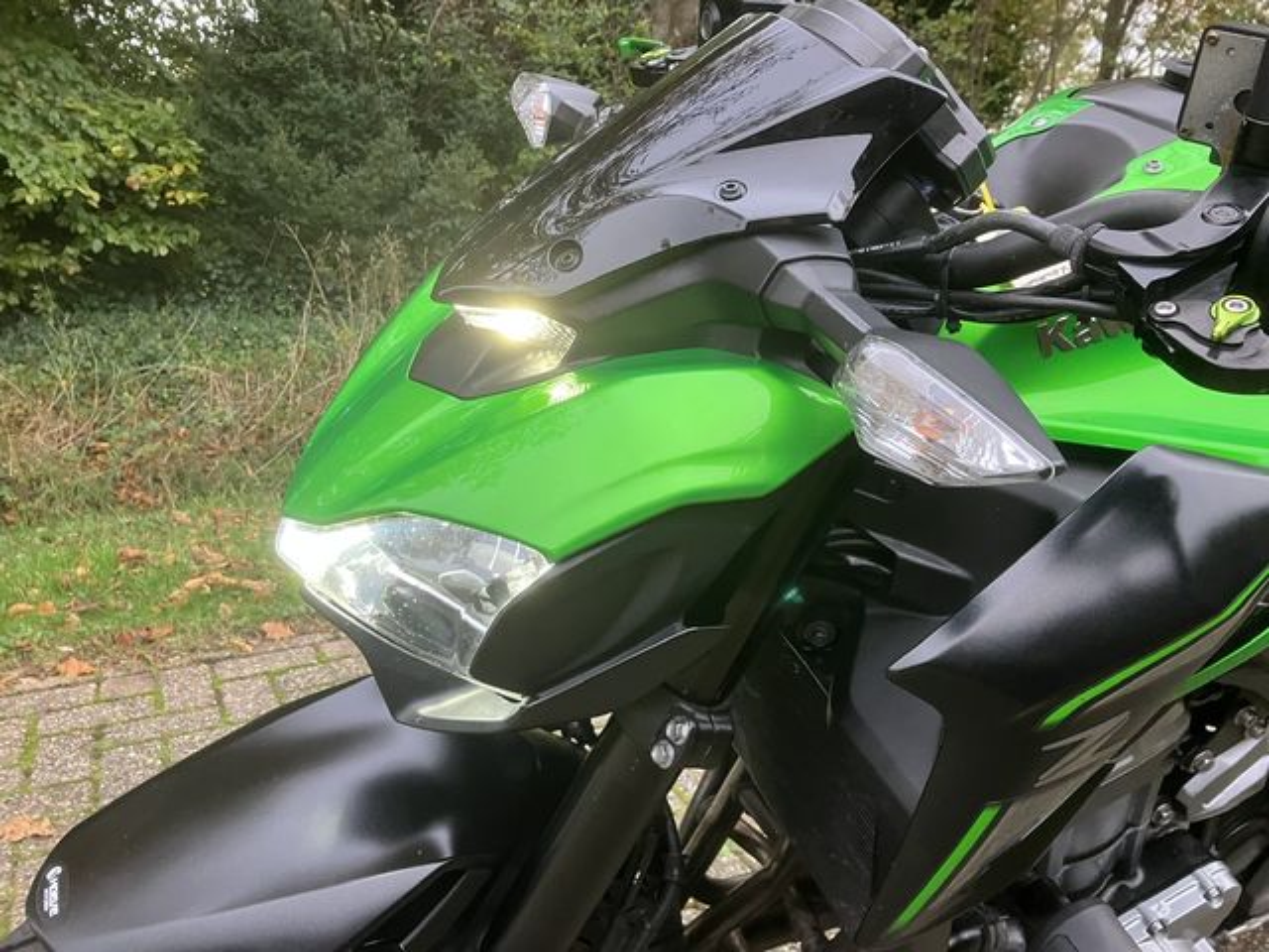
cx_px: 634
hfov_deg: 63.4
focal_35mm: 28
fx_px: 1026
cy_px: 476
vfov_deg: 49.7
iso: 200
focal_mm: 3.99
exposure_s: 1/60
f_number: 1.8
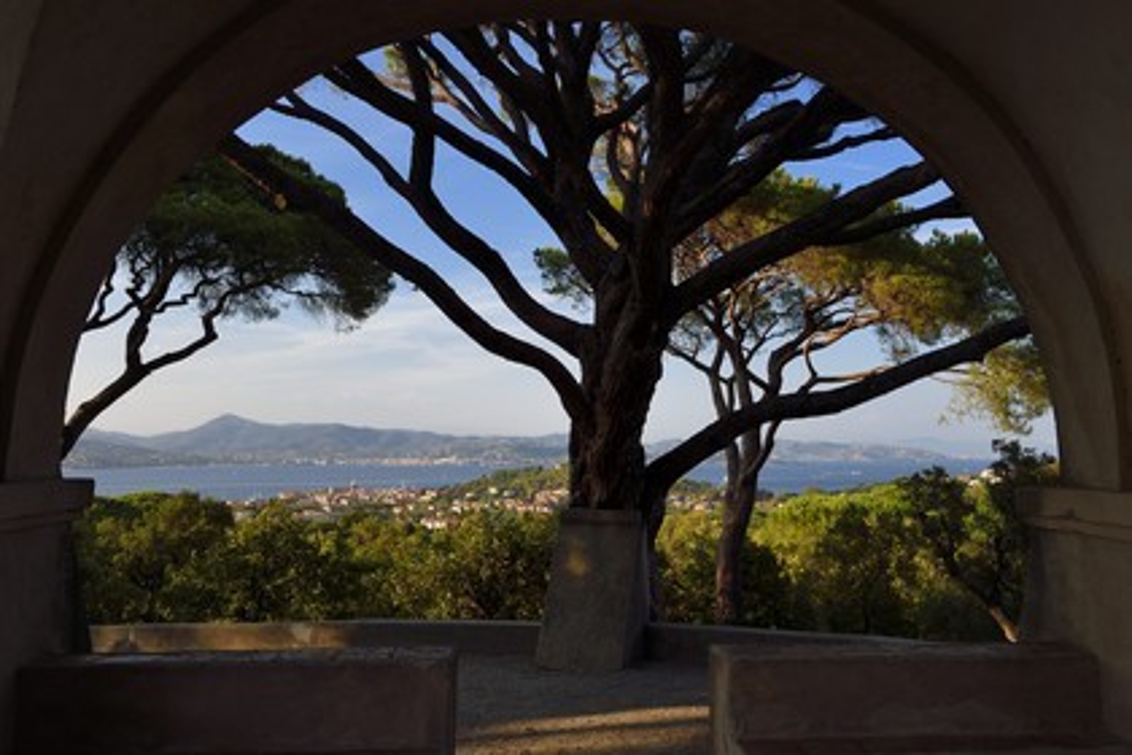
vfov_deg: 45.0
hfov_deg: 63.7
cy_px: 378
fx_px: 912
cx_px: 566
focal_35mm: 29
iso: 200
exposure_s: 1/125
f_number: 10
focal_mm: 29
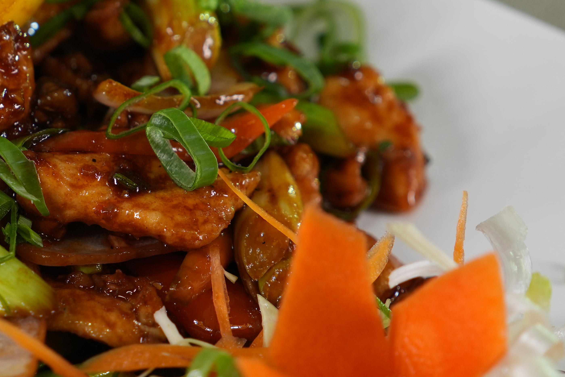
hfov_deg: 4.3
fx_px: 7486
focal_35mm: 477
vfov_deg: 2.9
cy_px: 205
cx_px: 68
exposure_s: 1/200
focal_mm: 191
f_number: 4
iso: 800
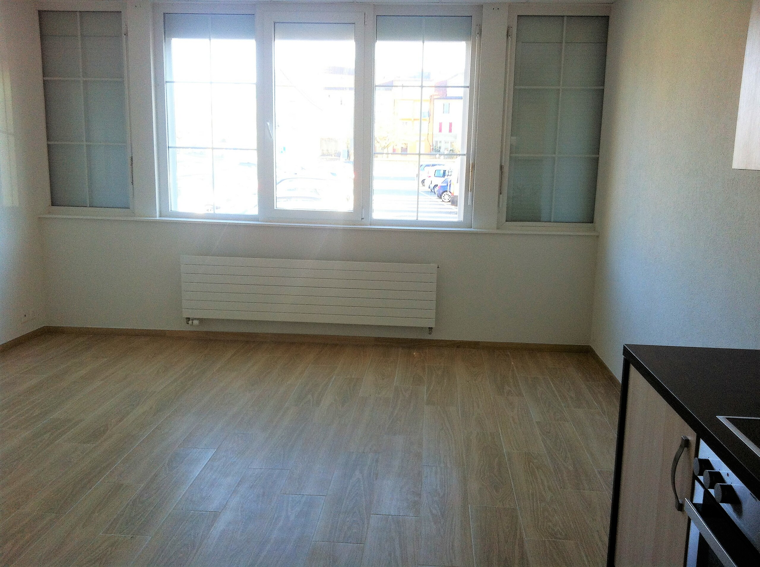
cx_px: 380
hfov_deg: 52.7
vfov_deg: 40.6
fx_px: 767
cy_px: 284
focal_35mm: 35
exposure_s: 1/60
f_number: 2.8
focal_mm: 3.85
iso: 100
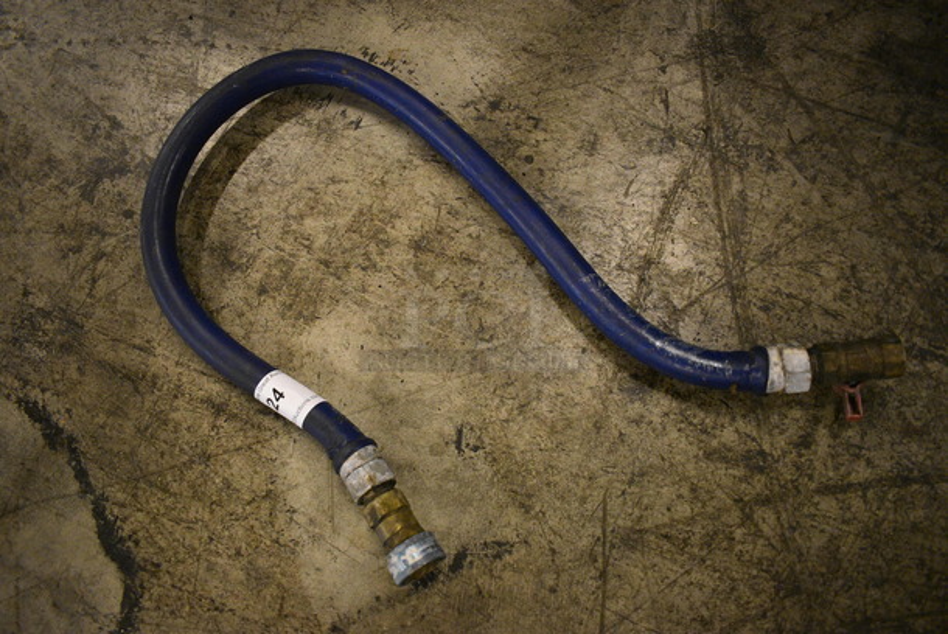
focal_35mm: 27
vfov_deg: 48.0
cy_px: 317
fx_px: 712
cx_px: 474
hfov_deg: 67.3
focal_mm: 18
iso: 3600
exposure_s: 1/125
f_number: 3.5
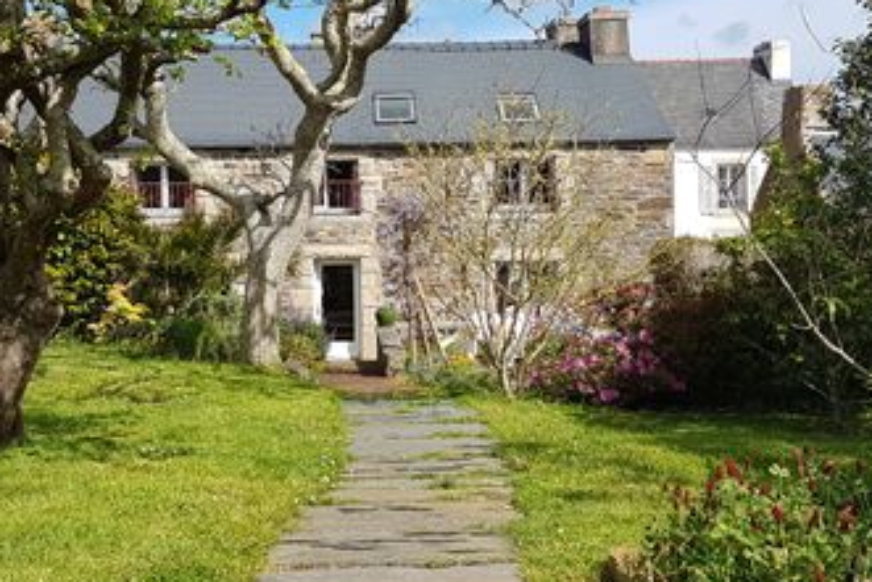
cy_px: 240
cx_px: 435
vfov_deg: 27.5
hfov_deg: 40.3
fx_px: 1187
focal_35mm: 49
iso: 40
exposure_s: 1/1900
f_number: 1.7
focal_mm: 4.2
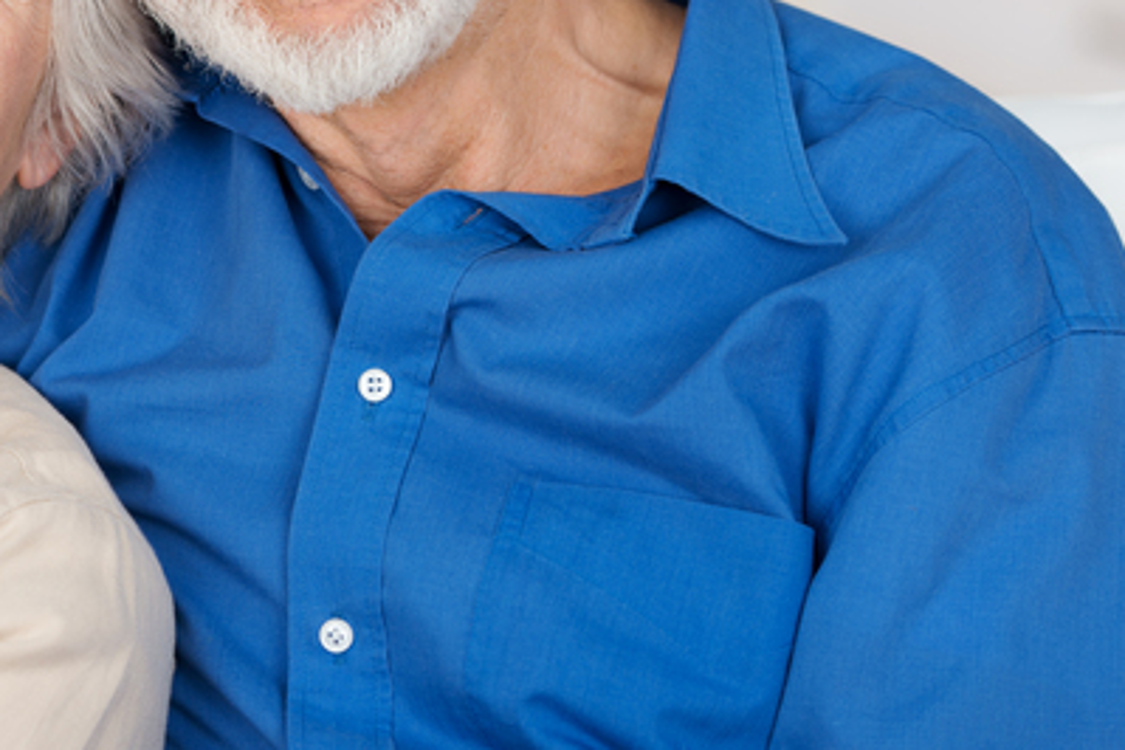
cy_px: 11
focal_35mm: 236
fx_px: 7374
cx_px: -11
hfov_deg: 8.7
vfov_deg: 5.8
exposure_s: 1/200
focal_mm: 112
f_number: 4
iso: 100
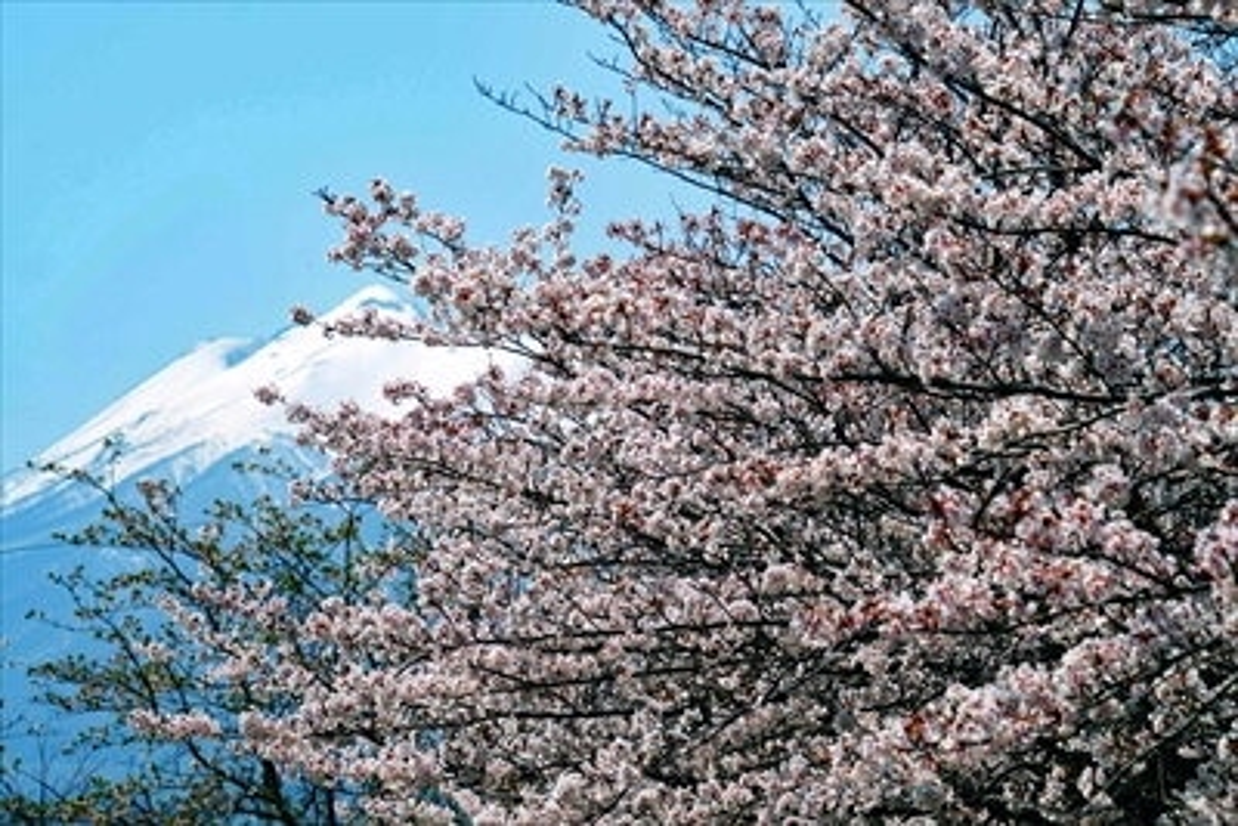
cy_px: 413
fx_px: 7740
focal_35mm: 225
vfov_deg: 6.1
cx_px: 619
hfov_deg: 9.1
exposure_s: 1/640
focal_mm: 150
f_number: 8
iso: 100
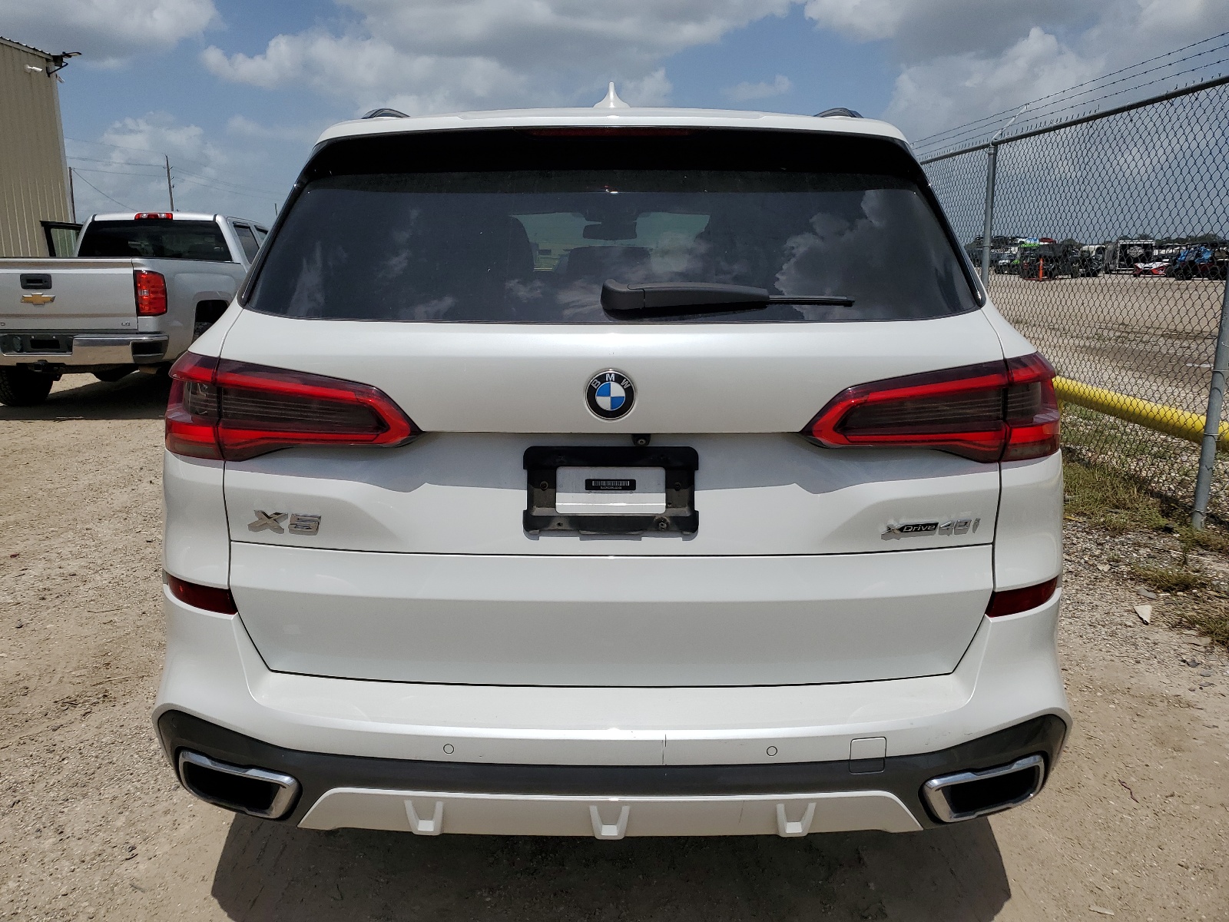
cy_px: 461
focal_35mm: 26
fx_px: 923
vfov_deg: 53.1
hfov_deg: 67.3
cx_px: 614
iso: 51
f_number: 1.5
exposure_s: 1/10000
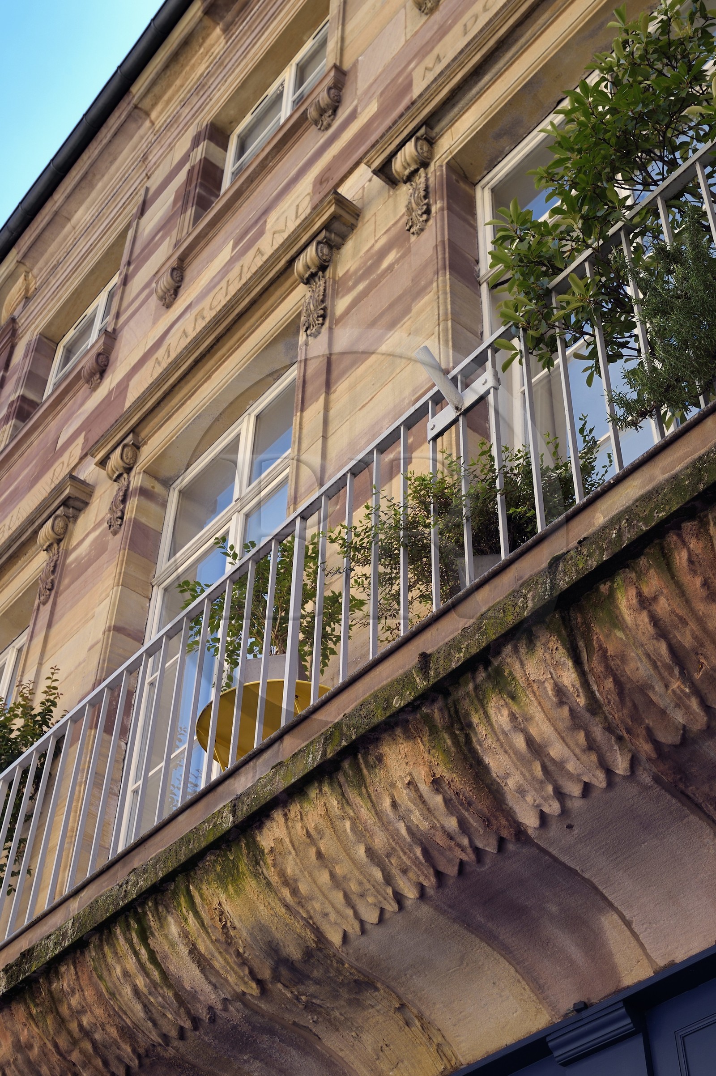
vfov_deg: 42.8
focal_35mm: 46
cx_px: 358
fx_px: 1374
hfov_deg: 29.2
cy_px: 538
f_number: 9
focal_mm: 46
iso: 200
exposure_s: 1/125
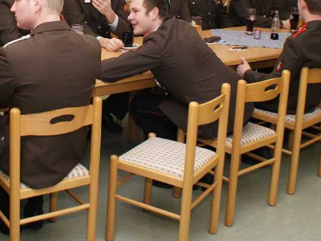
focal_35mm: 57
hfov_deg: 33.1
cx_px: 81
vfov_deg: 24.7
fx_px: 528
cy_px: 11
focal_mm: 18
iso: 400
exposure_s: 1/60
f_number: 5.6
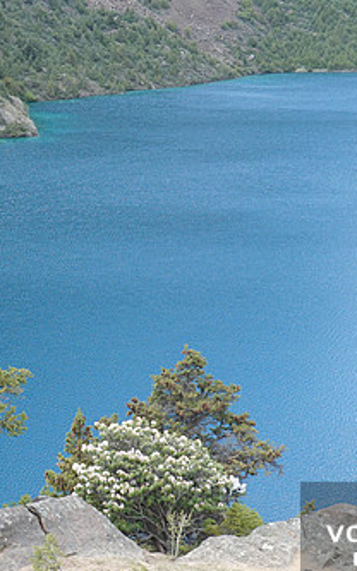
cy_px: 325
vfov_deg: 23.5
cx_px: -3
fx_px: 1370
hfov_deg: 14.6
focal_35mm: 88
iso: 125
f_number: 3.5
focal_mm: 13.29
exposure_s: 1/160
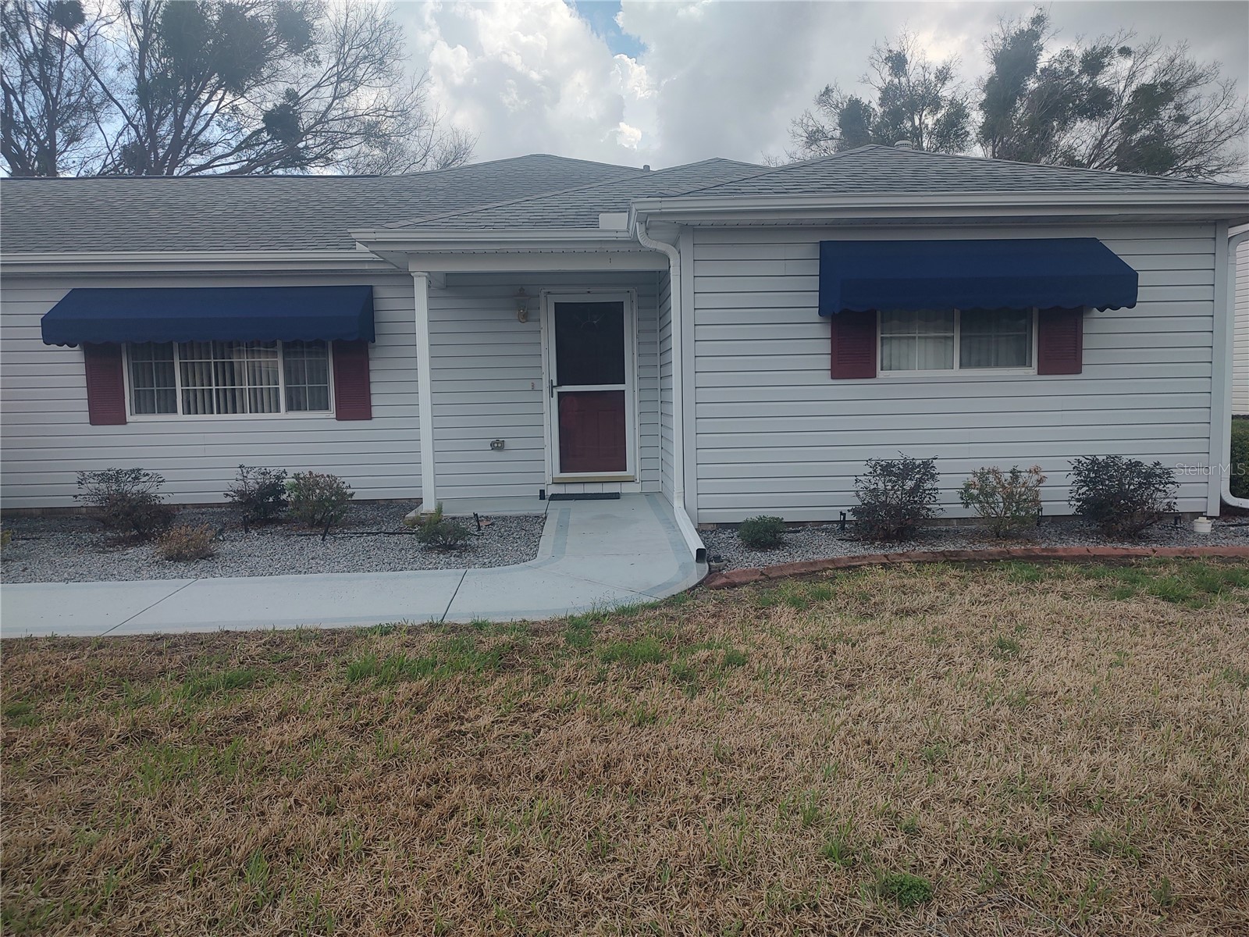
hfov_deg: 71.6
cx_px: 624
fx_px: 866
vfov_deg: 56.8
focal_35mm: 24
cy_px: 468
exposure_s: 1/310
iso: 100
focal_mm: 5.88
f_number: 1.9
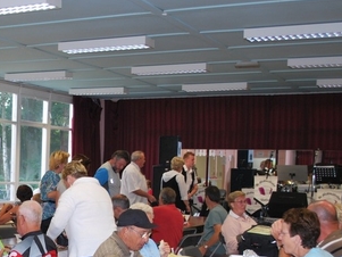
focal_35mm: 69
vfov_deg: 21.0
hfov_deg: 27.0
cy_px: 219
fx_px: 682
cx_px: 26
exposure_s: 1/60
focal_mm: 24
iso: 280
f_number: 4.2
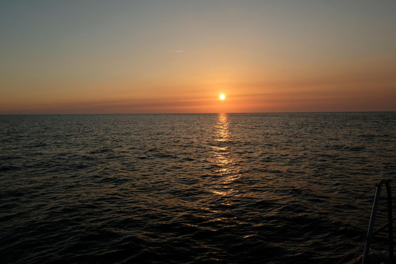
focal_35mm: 36
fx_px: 396
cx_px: 198
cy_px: 132
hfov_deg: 53.1
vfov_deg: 36.9
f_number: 6.4
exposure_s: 1/400
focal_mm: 24
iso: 200
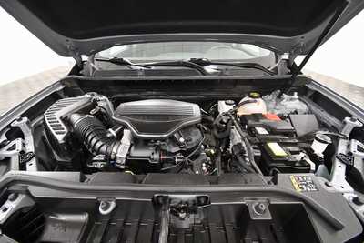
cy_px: 122
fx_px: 152
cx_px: 182
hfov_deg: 100.4
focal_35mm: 15
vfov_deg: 77.4
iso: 3200
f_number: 4.5
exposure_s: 1/125
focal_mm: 10
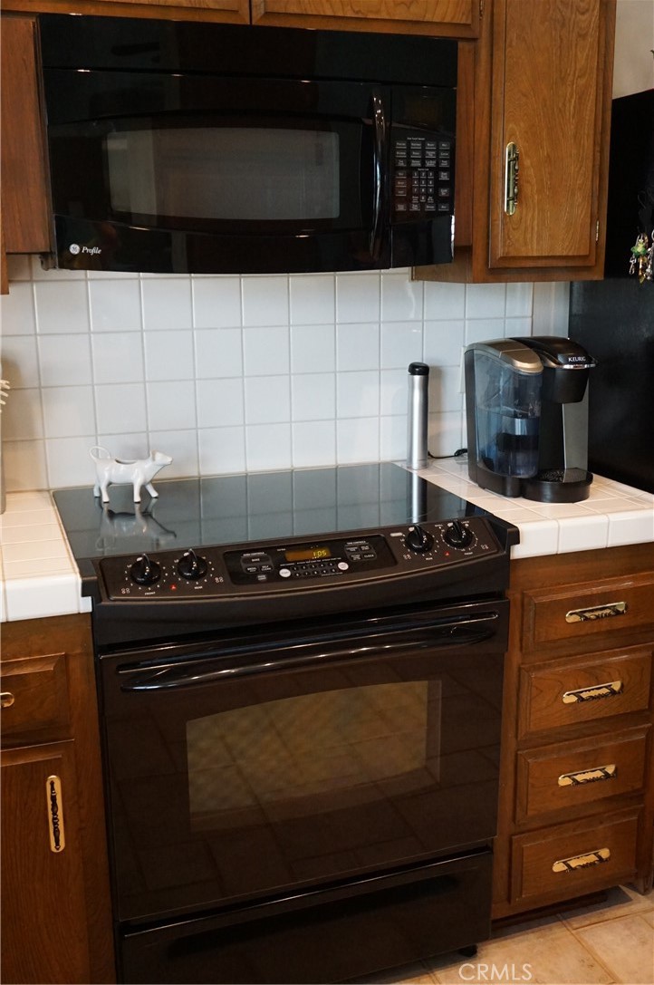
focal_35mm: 36
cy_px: 492
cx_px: 327
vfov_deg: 53.2
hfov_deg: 36.8
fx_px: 983
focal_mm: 24
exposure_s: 1/160
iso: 3200
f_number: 4.5
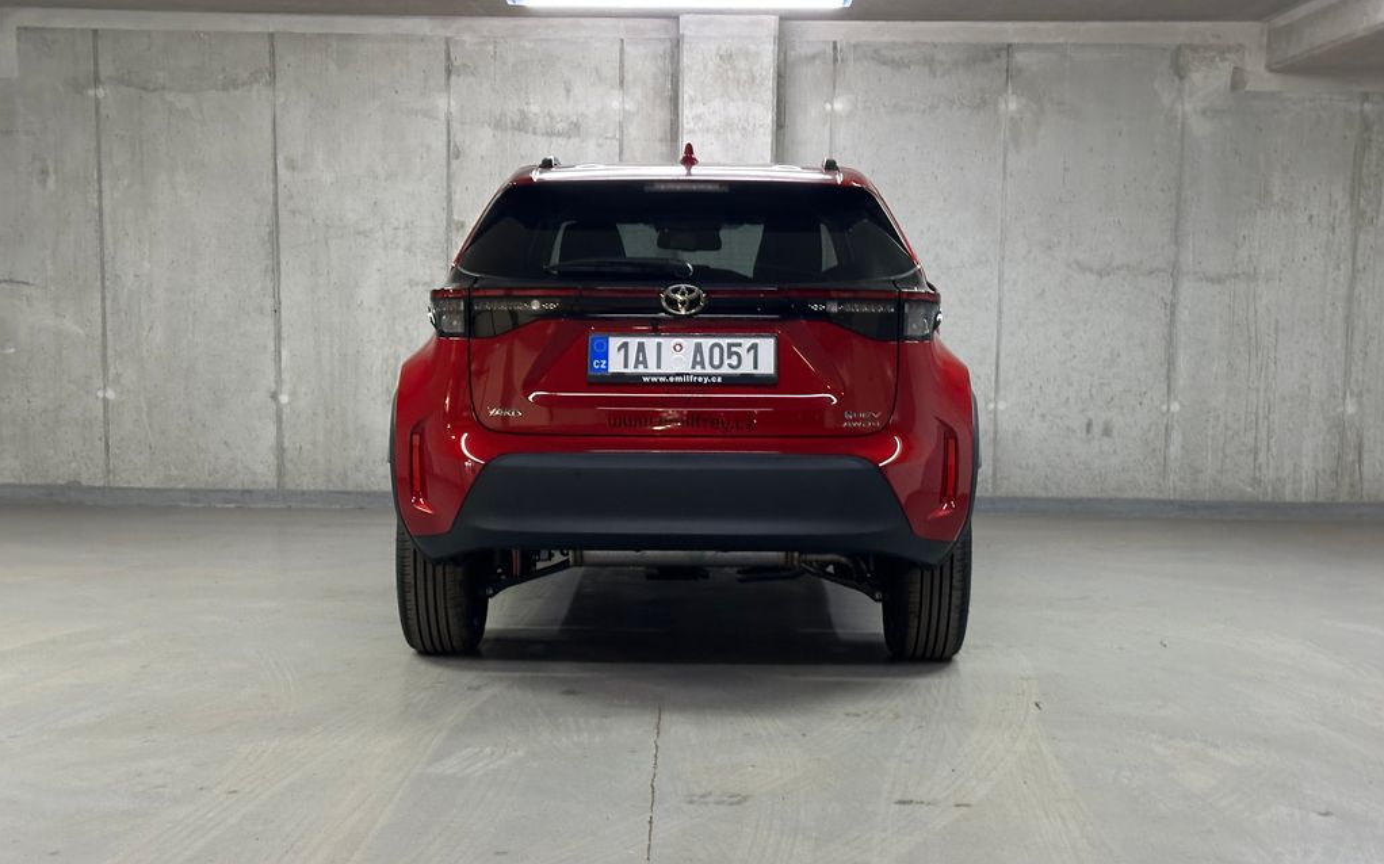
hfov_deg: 39.6
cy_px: 519
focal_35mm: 51
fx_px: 1923
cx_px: 692
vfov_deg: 25.3
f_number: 1.78
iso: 250
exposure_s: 1/33
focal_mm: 6.86
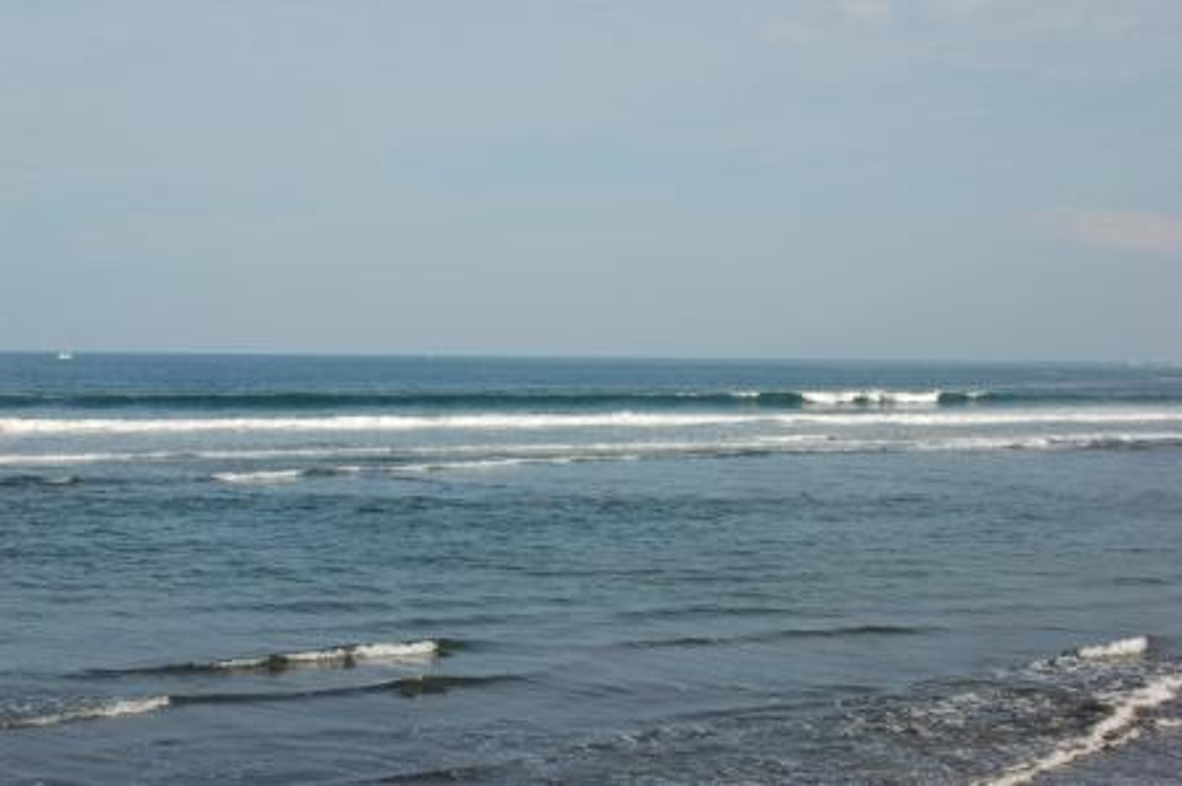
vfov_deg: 23.7
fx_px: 1870
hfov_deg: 35.1
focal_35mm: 57
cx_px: 591
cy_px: 393
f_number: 10
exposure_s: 1/400
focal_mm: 38
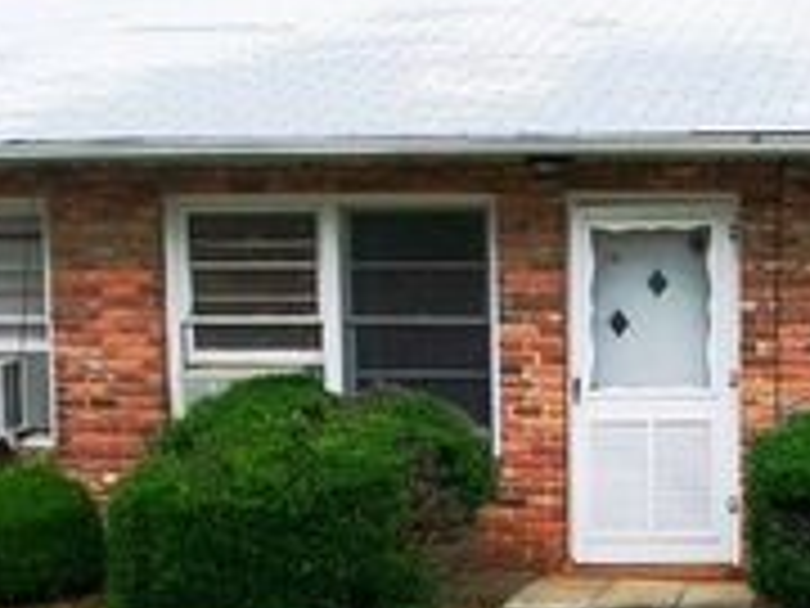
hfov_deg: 21.5
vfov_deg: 16.3
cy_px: 574
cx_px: 729
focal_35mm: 89
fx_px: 2083
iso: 64
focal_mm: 5.7
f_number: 2.8
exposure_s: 1/320
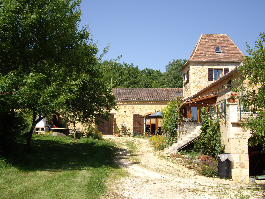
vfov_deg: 31.5
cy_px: 100
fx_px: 352
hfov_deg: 41.2
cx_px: 132
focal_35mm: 46
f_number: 3.1
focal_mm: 9.6
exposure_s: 1/640
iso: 64
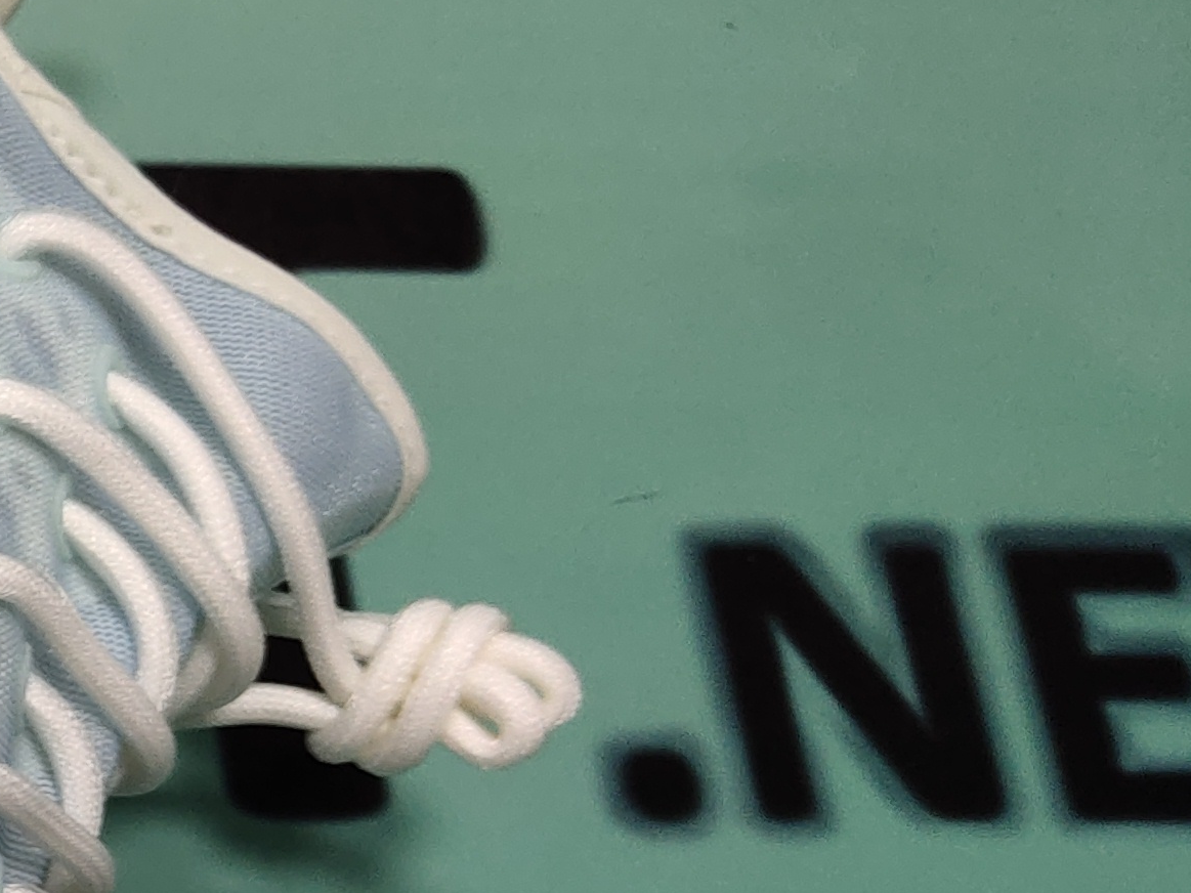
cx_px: -816
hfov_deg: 16.4
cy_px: 783
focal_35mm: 104
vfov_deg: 14.1
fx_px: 3578
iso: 54
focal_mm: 4.35
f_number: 1.79
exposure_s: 1/100
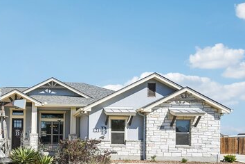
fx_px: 259
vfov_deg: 33.5
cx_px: 35
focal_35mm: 38
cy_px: 141
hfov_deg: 46.8
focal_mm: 21
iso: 200
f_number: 8
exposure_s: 1/750
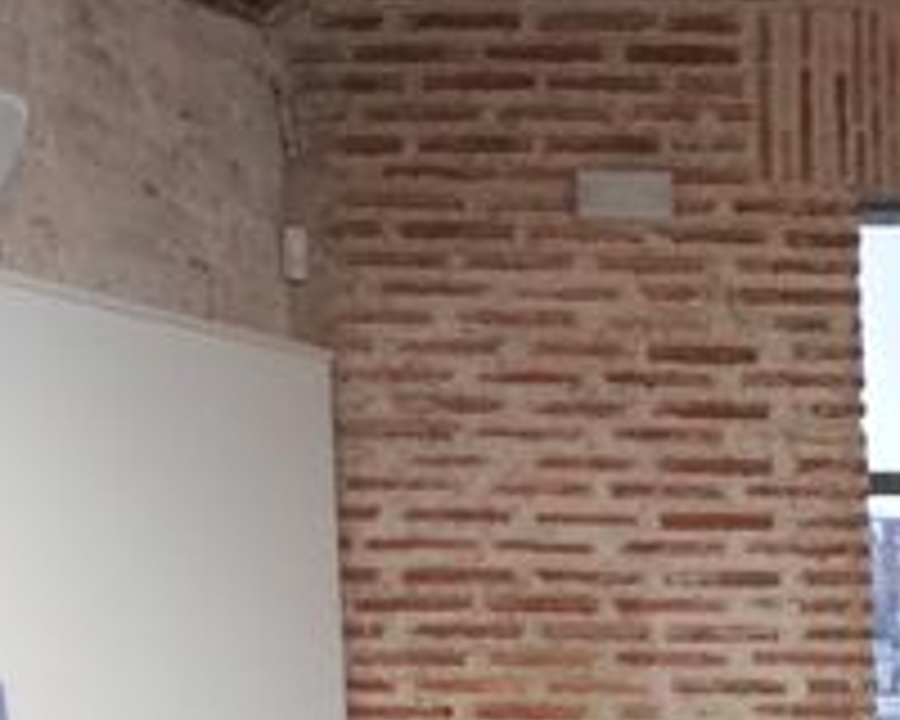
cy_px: 1026
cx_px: 1575
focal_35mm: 116
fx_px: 3090
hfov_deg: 14.7
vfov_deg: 12.7
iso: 122
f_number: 2
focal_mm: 2.96
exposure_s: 1/33
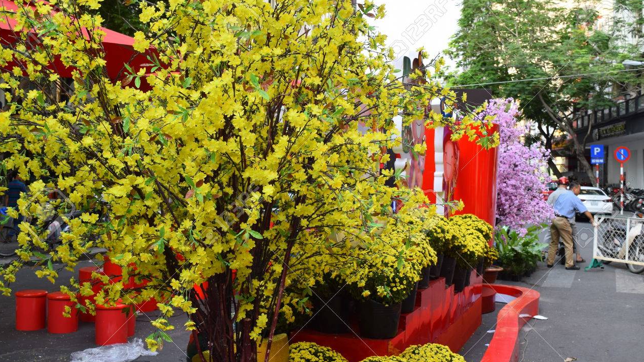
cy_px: 194
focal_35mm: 42
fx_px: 717
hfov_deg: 48.4
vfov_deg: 28.3
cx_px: 325
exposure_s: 1/60
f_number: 7.1
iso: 100
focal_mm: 26
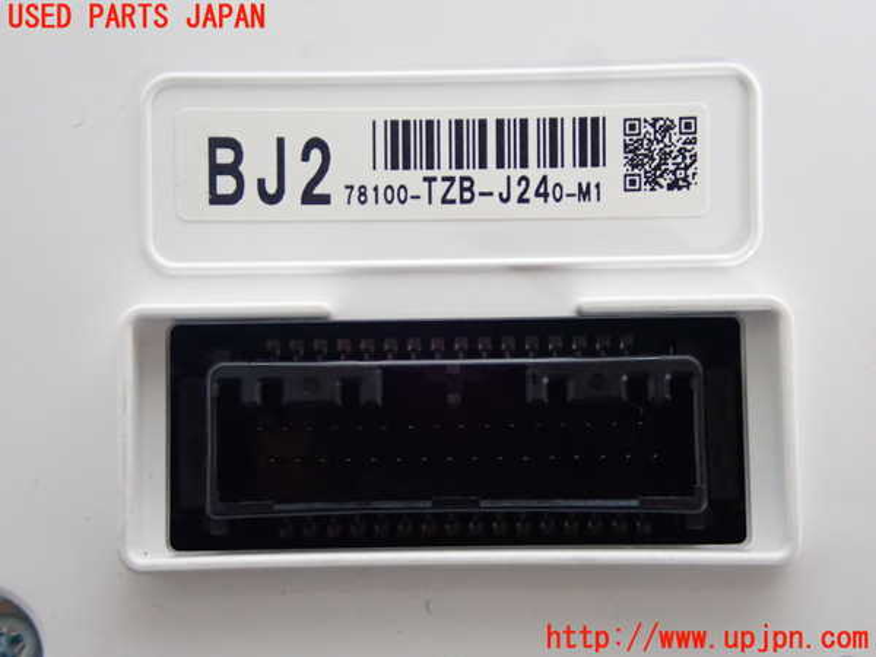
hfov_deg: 79.0
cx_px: 438
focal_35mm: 21
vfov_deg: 63.4
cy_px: 328
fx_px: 531
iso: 800
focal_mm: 3.82
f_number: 3.9
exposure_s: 1/13
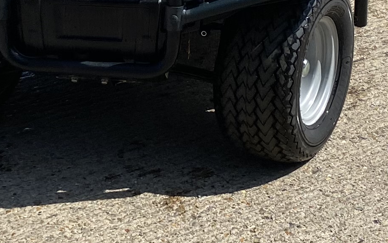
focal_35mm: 121
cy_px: -59
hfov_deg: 17.2
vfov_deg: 10.6
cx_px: 157
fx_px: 1280
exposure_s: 1/2513
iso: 32
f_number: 1.8
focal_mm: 4.25
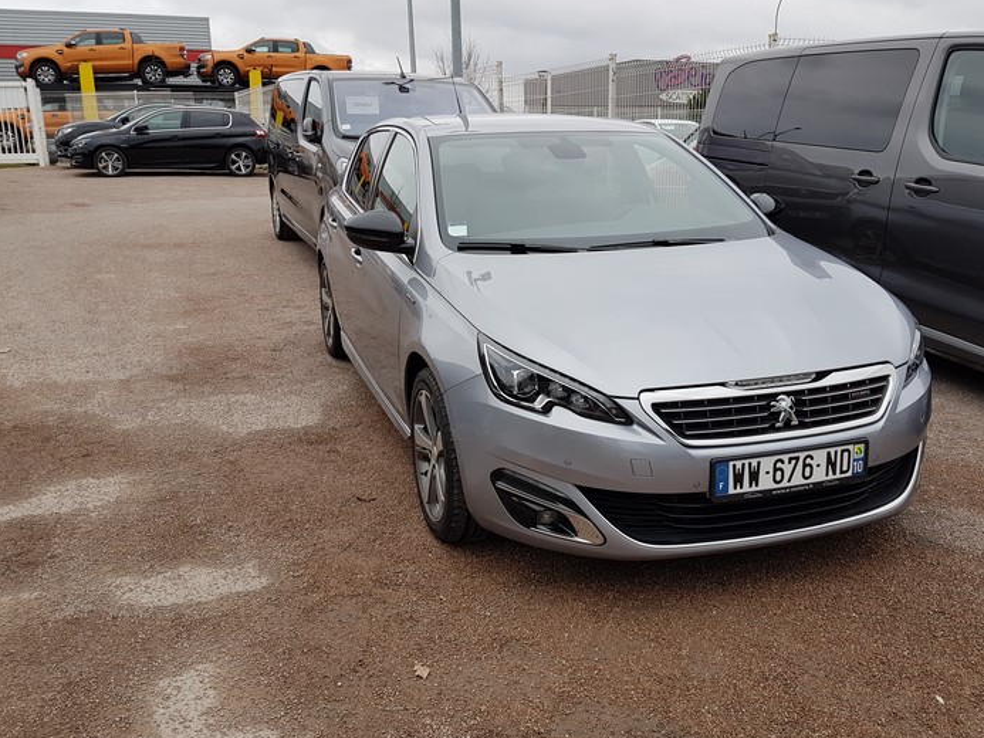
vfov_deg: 46.8
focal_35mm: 30
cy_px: 396
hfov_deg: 59.8
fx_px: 853
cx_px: 541
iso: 40
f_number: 1.7
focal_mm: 4.2
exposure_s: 1/419
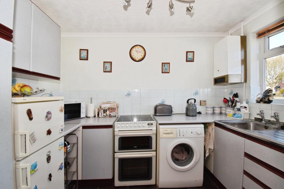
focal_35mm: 15
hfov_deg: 100.4
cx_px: 142
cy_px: 94
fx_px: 118
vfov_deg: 77.3
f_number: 18
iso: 1000
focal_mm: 10
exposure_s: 1/60
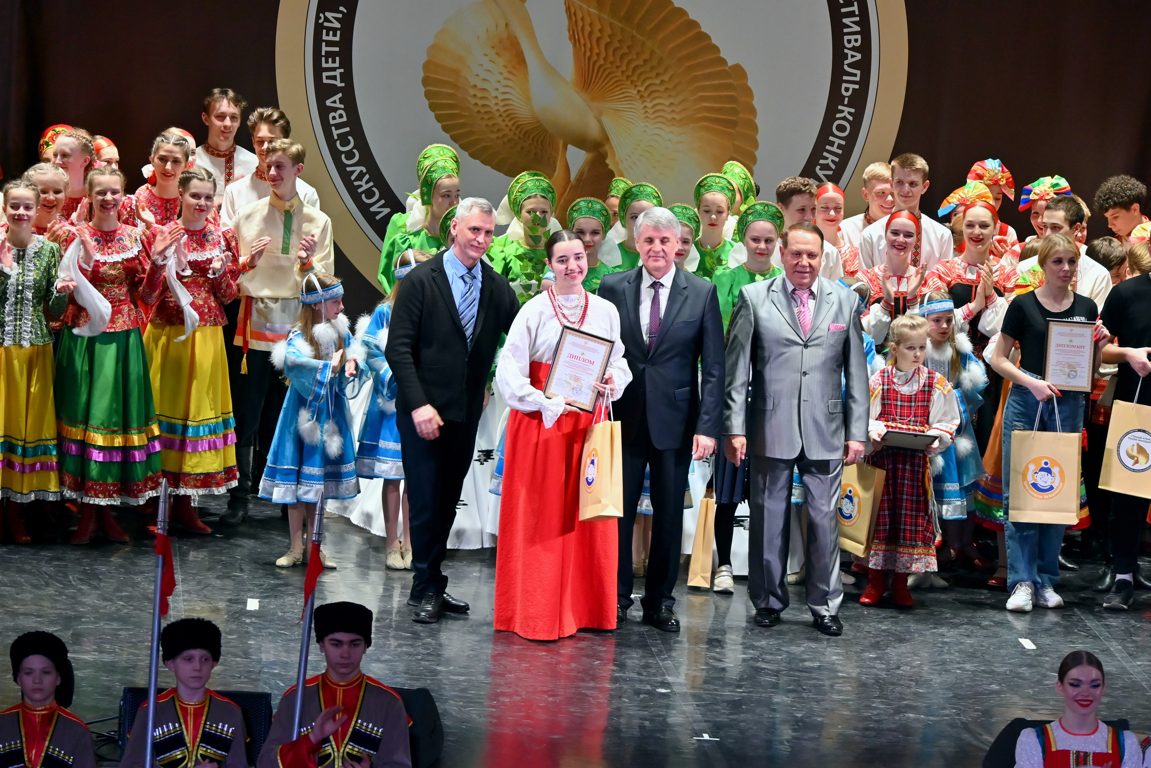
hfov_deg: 14.3
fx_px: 4604
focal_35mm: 144
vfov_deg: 9.5
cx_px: 576
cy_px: 384
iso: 800
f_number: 5.6
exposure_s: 1/125
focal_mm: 96
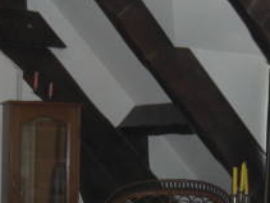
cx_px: 166
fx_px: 899
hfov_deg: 17.1
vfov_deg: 12.8
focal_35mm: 115
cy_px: 172
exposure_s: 1/60
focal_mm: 7.9
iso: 200
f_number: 2.8
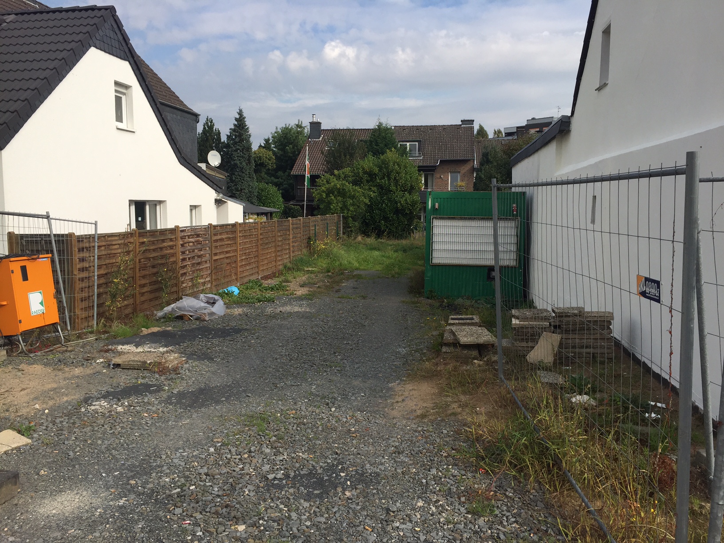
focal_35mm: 29
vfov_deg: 48.2
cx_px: 362
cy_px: 272
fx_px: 607
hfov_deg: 61.7
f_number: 2.2
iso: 32
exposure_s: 1/1883
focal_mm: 4.15
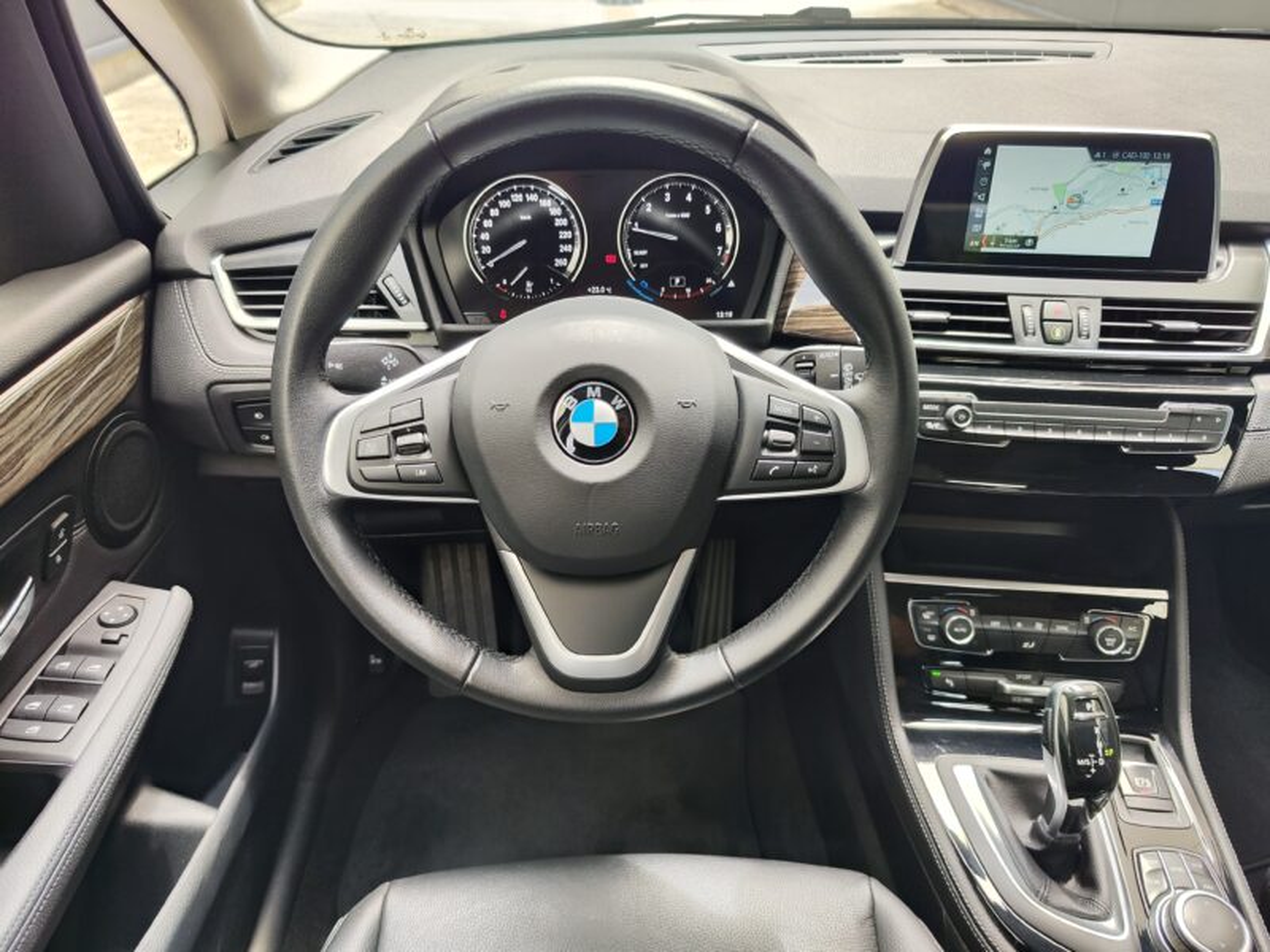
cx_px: 635
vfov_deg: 58.9
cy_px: 476
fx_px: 844
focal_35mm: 23
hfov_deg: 73.9
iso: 94
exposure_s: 1/100
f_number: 1.69
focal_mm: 7.01
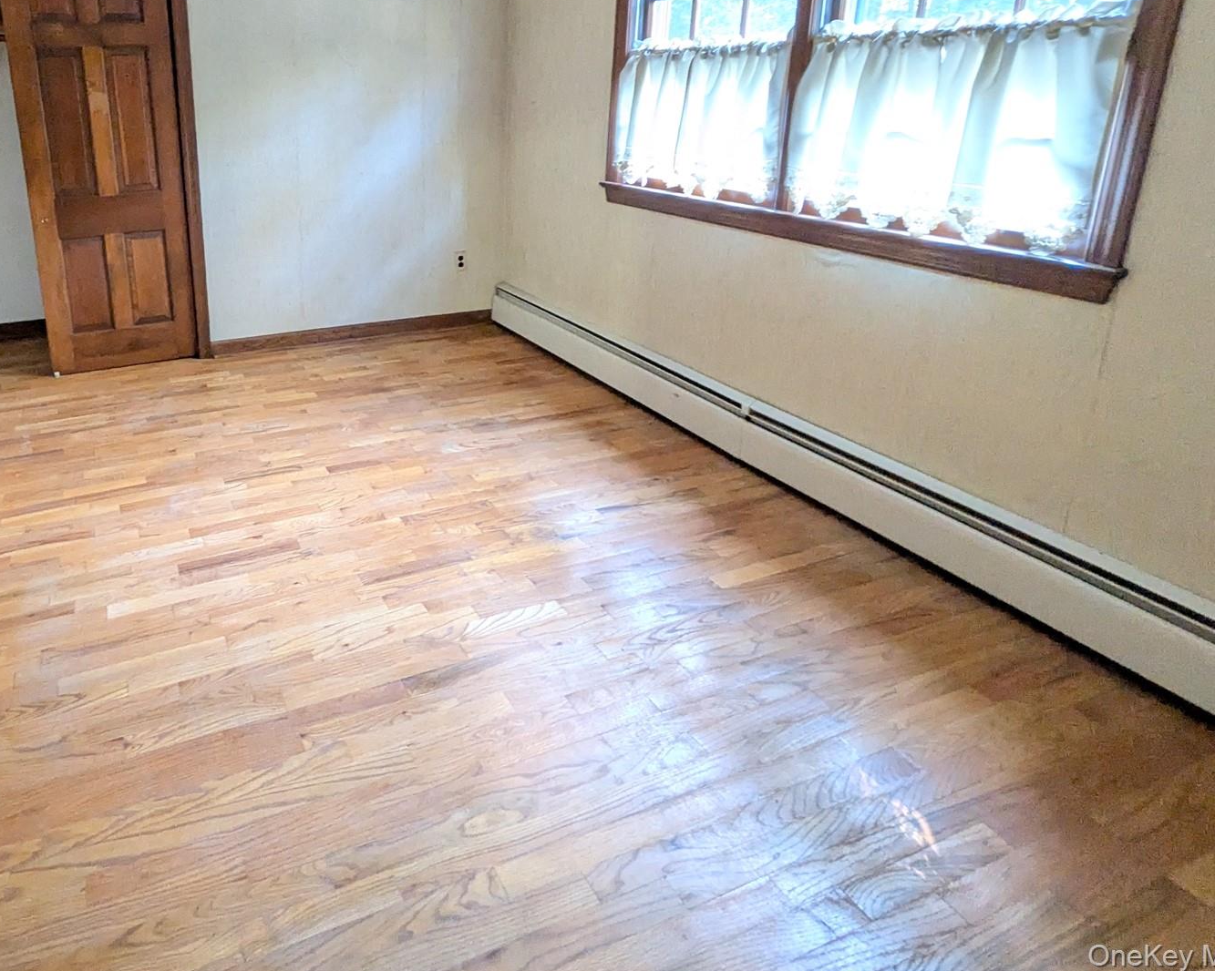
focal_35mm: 21
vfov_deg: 62.8
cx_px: 340
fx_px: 755
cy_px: 278
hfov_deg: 73.5
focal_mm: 1.83
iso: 586
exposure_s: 1/16.7
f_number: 2.2
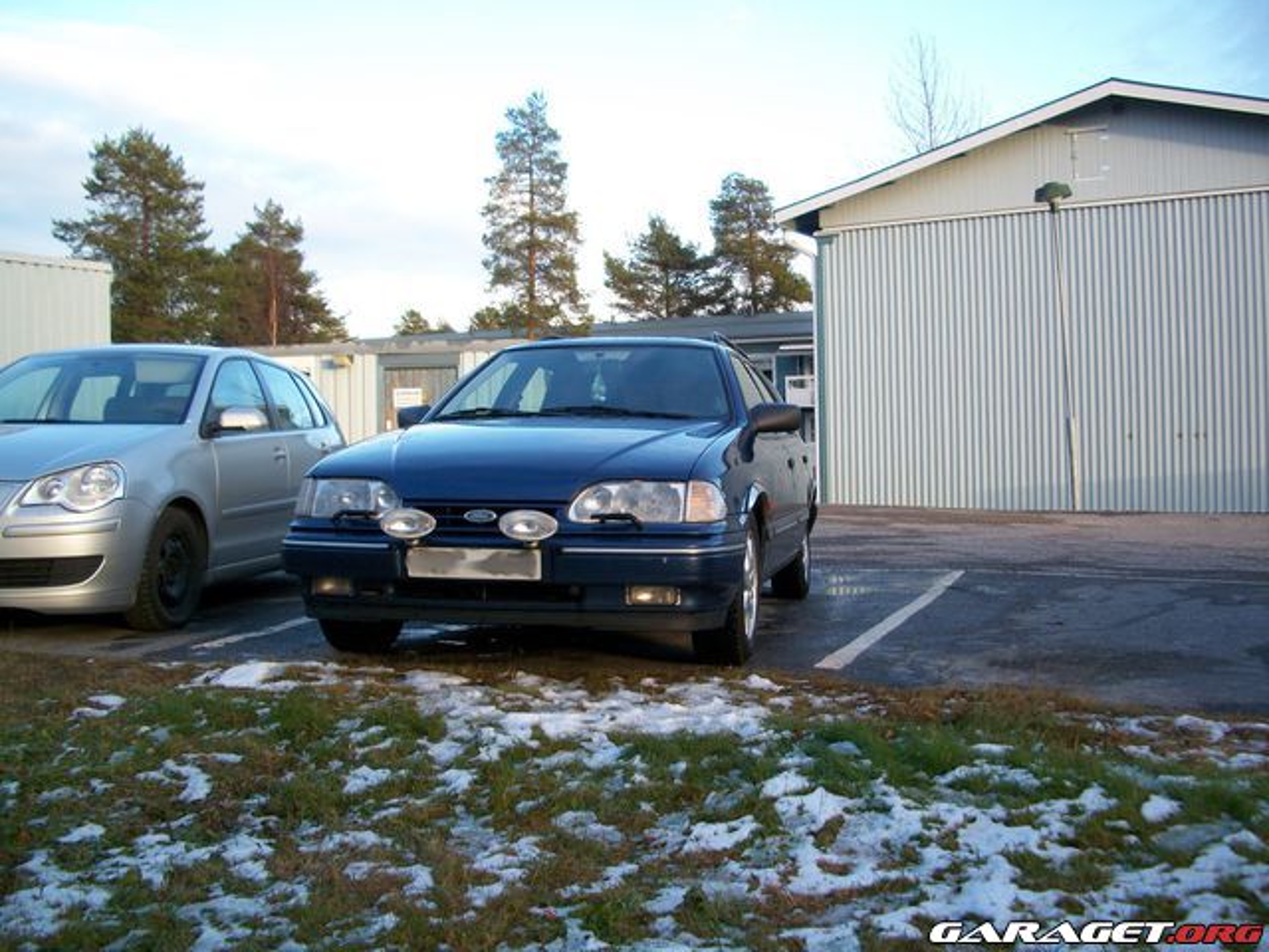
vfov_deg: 40.7
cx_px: 634
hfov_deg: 52.6
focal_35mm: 35
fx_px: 1283
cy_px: 476
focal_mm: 6.3
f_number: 3.1
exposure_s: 1/125
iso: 80
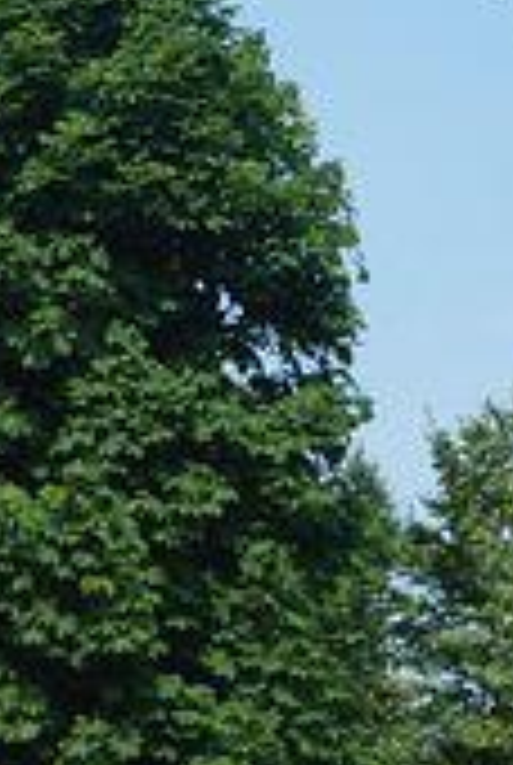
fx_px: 3895
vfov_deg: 11.1
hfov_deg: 6.8
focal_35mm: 183
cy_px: 821
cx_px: -999
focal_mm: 26
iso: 100
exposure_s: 1/160
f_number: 10
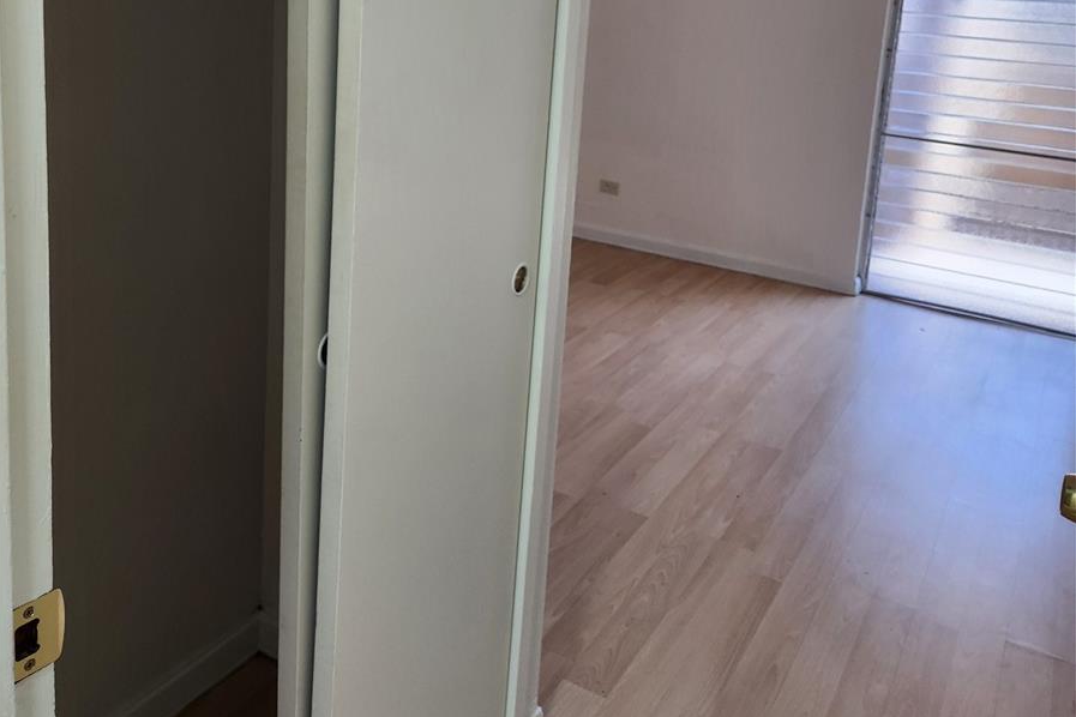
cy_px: 134
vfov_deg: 39.4
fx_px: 956
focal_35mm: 32
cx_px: 537
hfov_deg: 58.7
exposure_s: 1/120
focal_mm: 5.4
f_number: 1.8
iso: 125
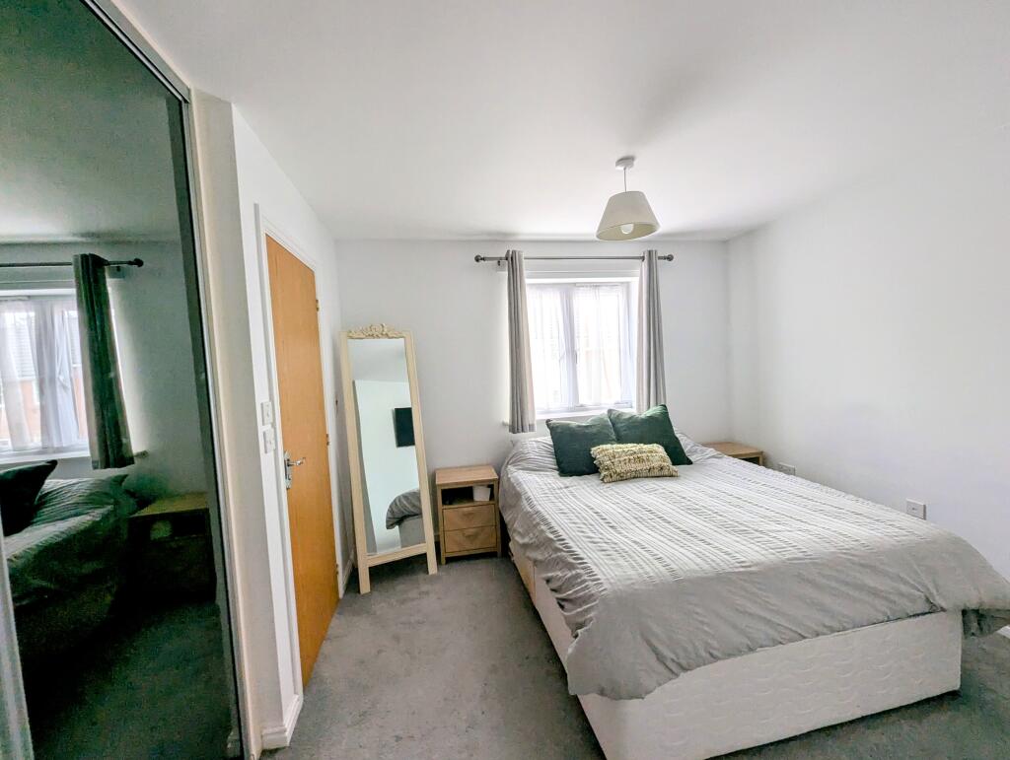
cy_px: 380
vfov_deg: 90.1
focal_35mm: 13
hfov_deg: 106.1
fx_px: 380
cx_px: 505
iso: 89
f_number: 2.2
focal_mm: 1.95
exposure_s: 1/32.8
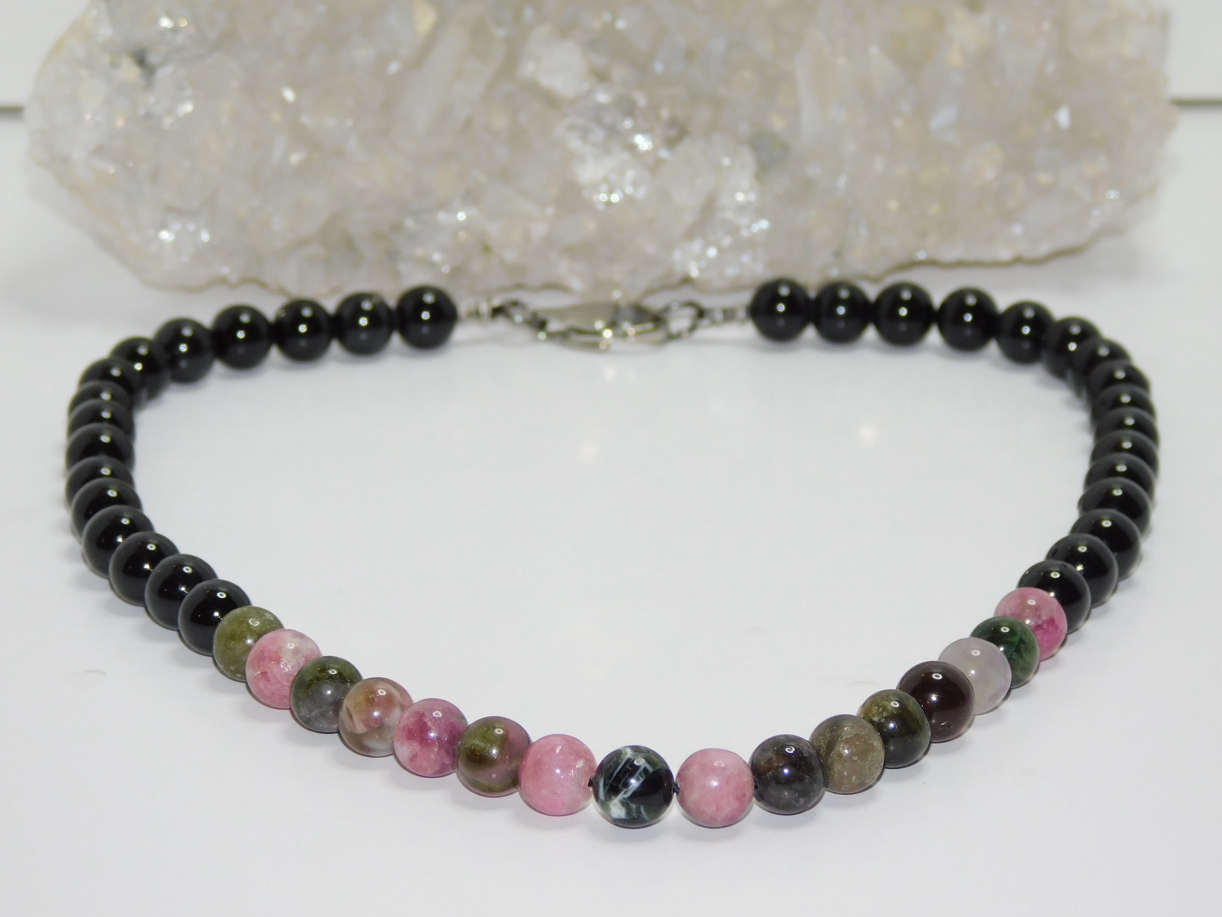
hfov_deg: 14.7
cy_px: 458
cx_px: 611
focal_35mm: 134
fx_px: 4730
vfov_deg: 11.1
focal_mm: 23.7
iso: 200
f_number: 5
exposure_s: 1/60
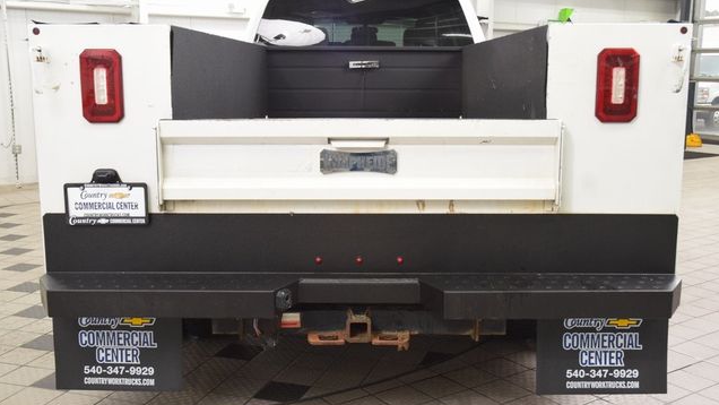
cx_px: 360
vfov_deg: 30.1
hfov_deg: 51.0
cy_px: 204
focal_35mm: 40
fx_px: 754
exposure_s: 1/60
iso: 1600
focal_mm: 25
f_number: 6.3
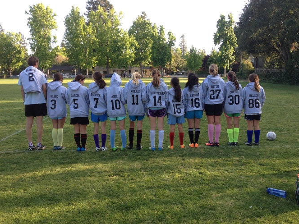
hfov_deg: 48.9
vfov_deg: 37.7
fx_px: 328
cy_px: 108
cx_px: 161
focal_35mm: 38
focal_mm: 4.28
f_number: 2.4
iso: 50
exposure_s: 1/220
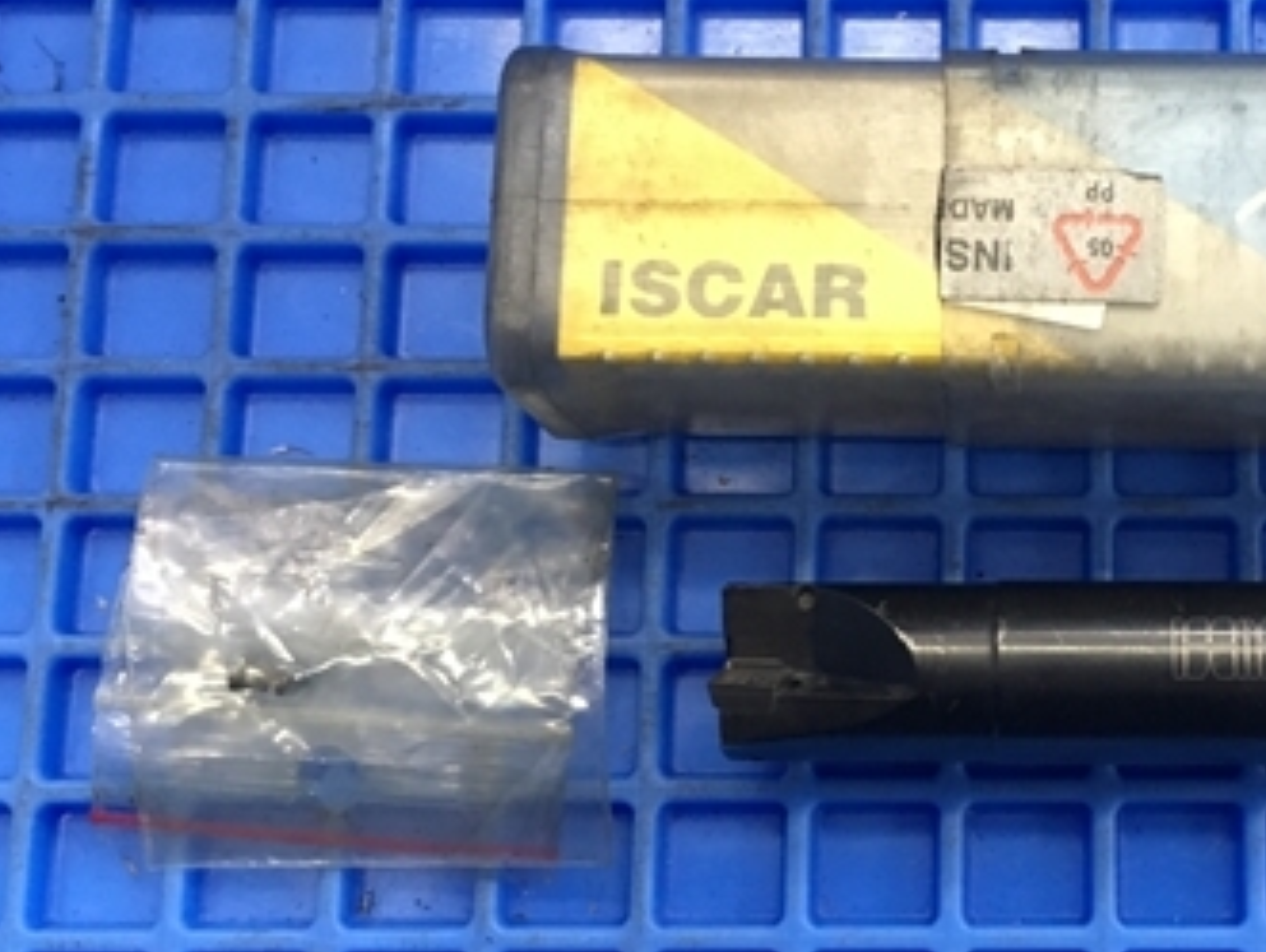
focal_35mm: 56
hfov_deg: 33.2
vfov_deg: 26.1
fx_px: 2050
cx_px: 1033
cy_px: 447
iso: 160
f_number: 2.2
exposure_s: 1/30
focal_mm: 4.15
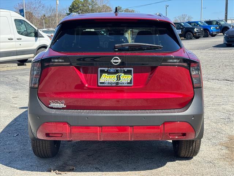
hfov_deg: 39.7
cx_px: 117
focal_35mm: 48
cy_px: 88
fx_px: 324
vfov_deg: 30.3
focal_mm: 6.76
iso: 64
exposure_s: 1/1597
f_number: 1.78
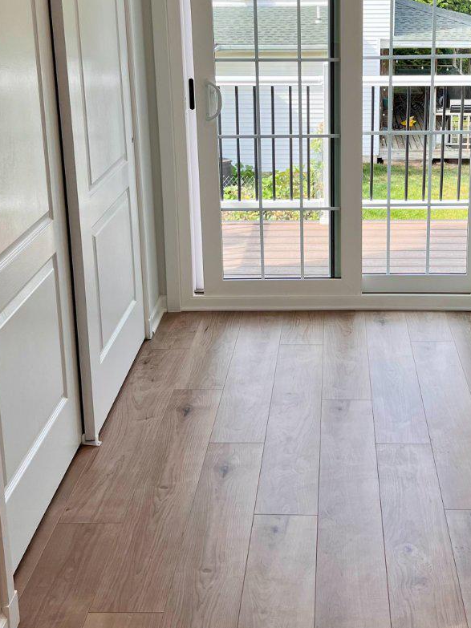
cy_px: 204
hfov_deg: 28.3
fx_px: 925
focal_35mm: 51
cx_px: 322
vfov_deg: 37.1
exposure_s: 1/458
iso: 50
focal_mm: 5.7
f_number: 1.5
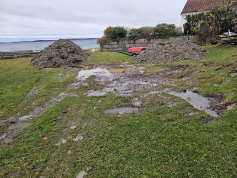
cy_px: 89
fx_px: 157
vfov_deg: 58.9
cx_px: 118
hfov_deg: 73.9
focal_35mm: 23
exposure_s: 1/129
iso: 25
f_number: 1.8
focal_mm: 5.4
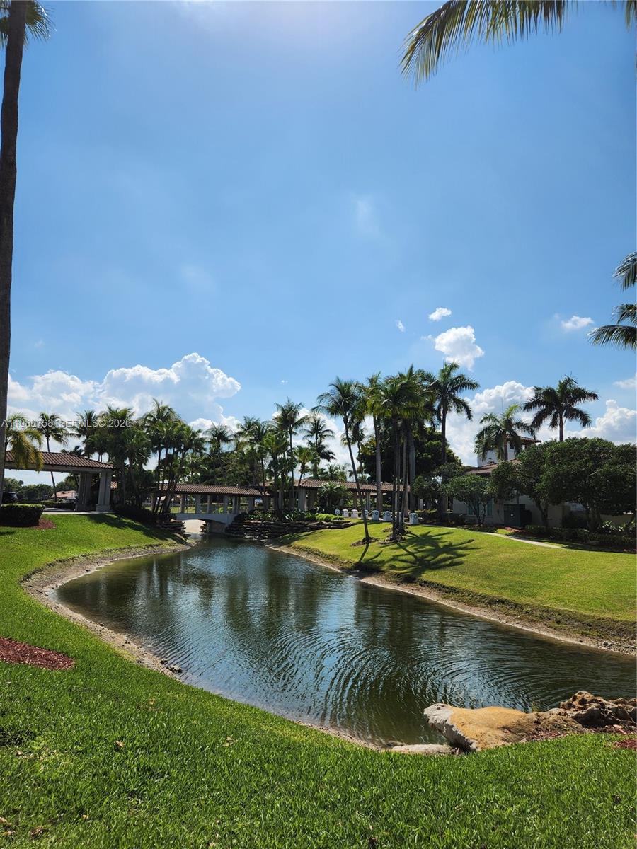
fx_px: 564
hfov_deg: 58.9
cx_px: 318
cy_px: 424
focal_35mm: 23
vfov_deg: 73.9
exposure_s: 1/3579
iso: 20
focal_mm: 5.4
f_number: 1.8
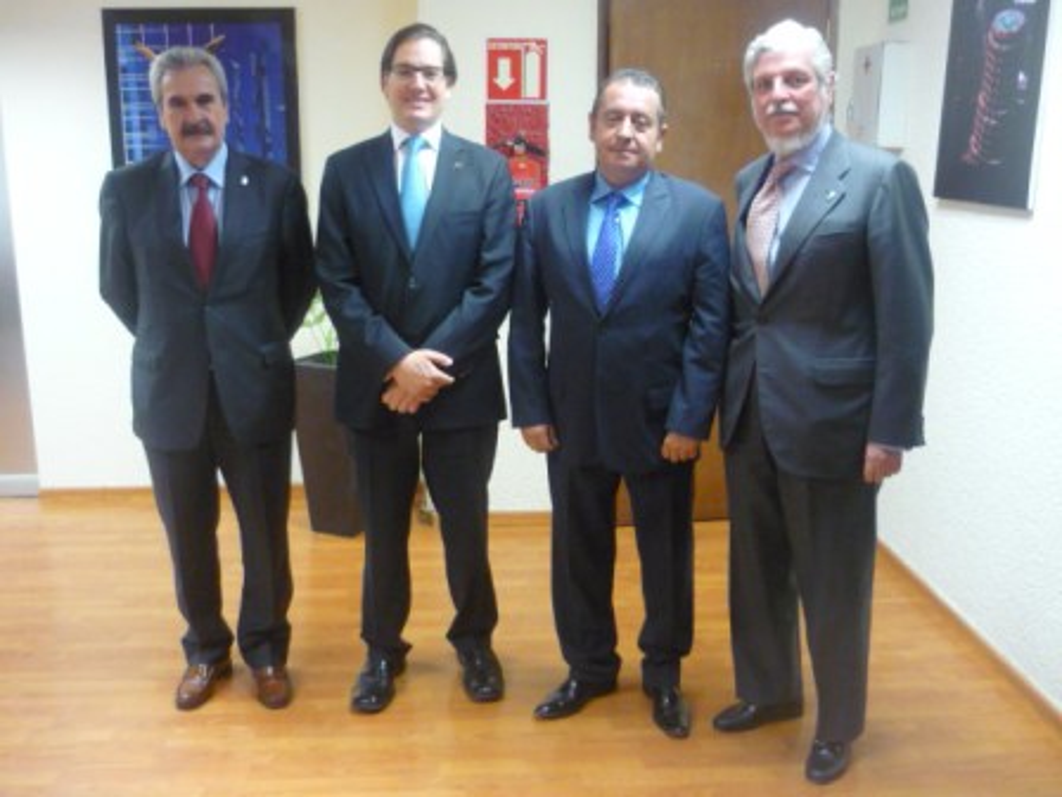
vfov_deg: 42.9
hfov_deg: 55.4
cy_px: 398
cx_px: 531
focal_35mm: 33
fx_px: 1012
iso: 400
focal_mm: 5.5
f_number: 2.8
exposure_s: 1/20
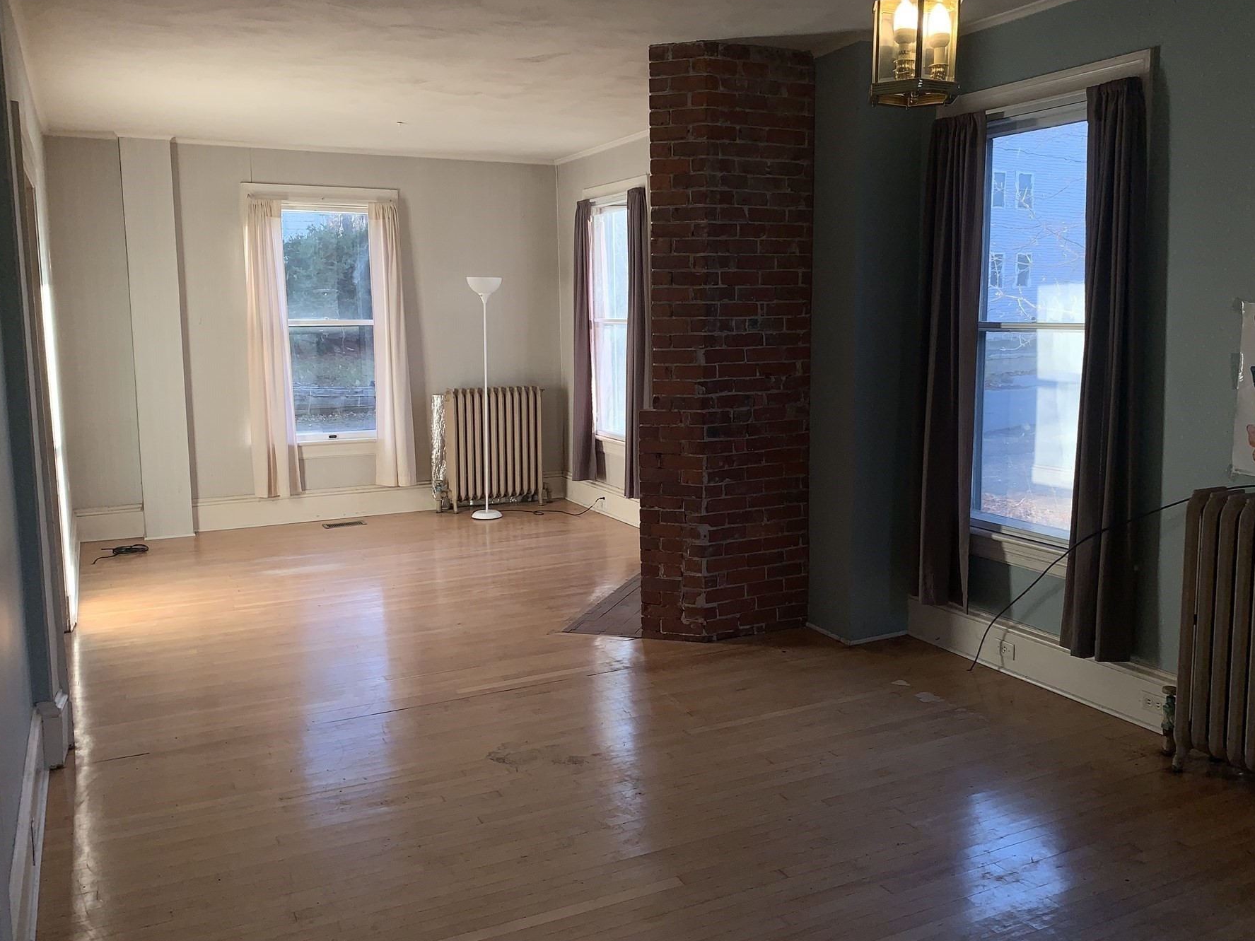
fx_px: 1088
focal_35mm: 30
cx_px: 674
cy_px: 465
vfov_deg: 46.8
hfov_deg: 59.9
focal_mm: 4.25
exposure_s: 1/191
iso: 25
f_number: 1.8
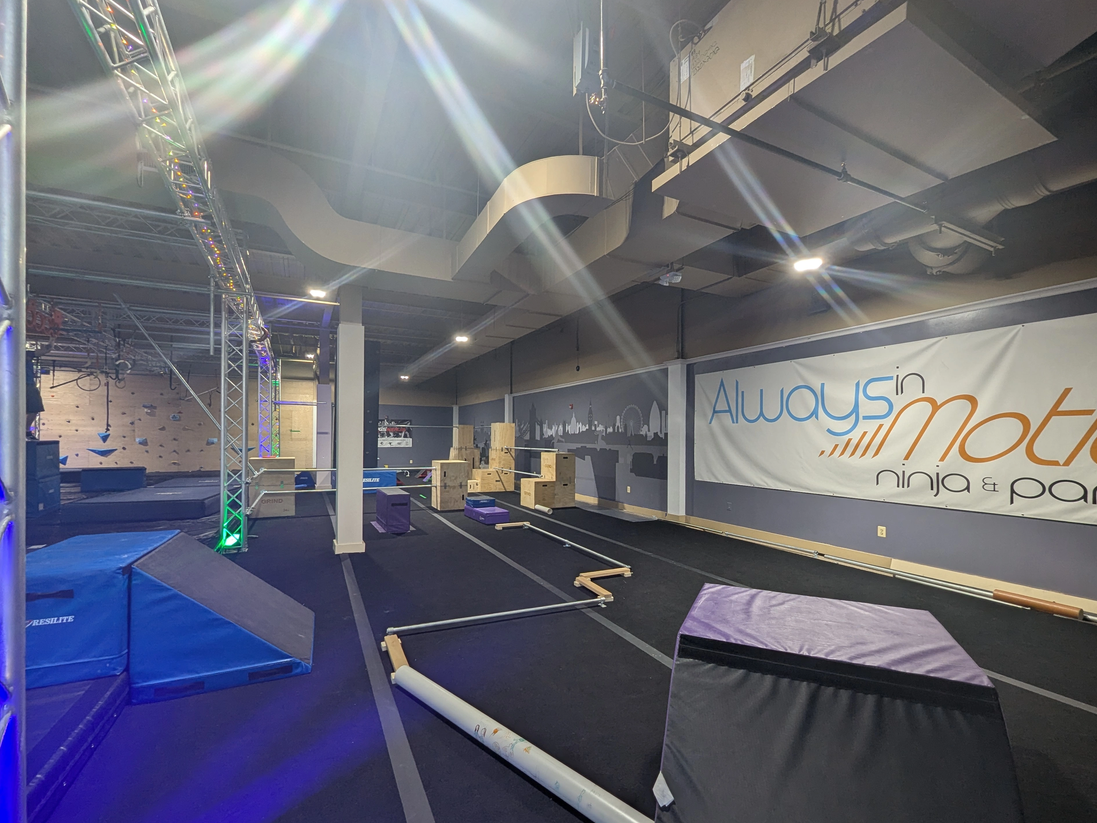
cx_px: 563
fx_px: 444
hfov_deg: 102.0
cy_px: 432
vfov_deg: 85.6
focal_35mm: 14
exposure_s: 1/27.1
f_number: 2.2
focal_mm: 1.95
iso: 49
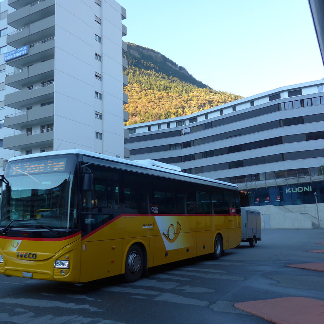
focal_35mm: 35
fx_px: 371
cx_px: 136
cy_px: 166
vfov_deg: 47.2
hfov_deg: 47.0
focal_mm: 6
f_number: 2.8
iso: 125
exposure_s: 1/250
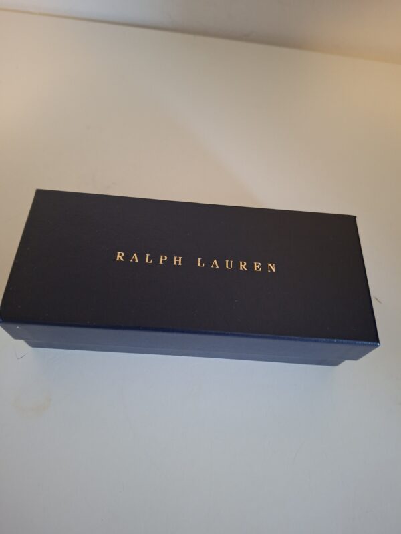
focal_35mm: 23
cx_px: 200
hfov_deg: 58.9
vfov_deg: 73.9
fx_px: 355
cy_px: 267
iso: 800
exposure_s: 1/20
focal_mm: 5.54
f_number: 1.8
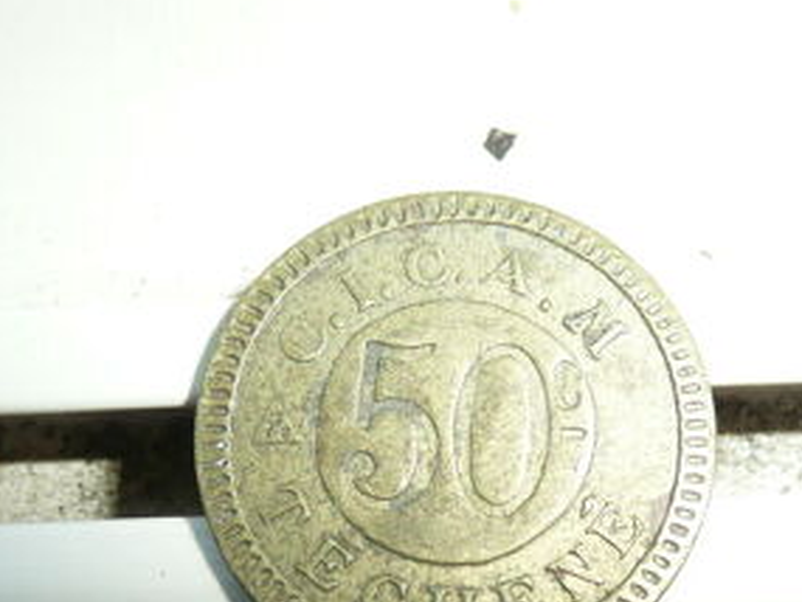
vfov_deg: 21.2
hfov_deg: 28.1
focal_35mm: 69
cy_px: 416
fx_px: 1599
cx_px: 419
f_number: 3.6
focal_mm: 5.5
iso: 100
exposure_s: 1/30
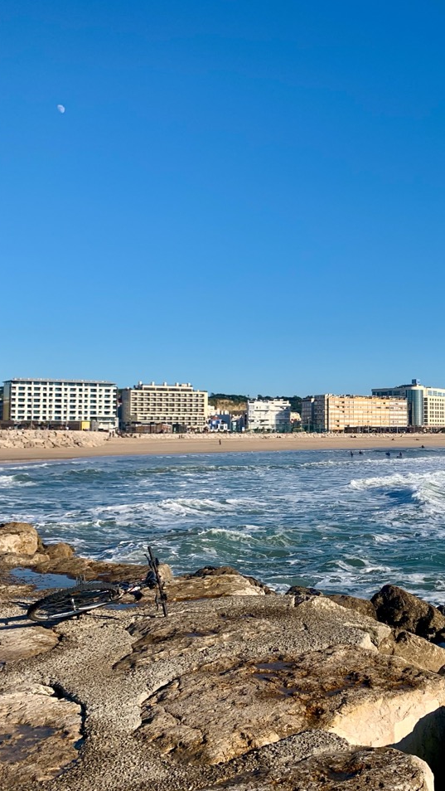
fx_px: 797
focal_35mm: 38
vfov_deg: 52.8
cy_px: 396
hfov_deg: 30.3
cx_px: 372
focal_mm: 4.25
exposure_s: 1/2915
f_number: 1.8
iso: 25
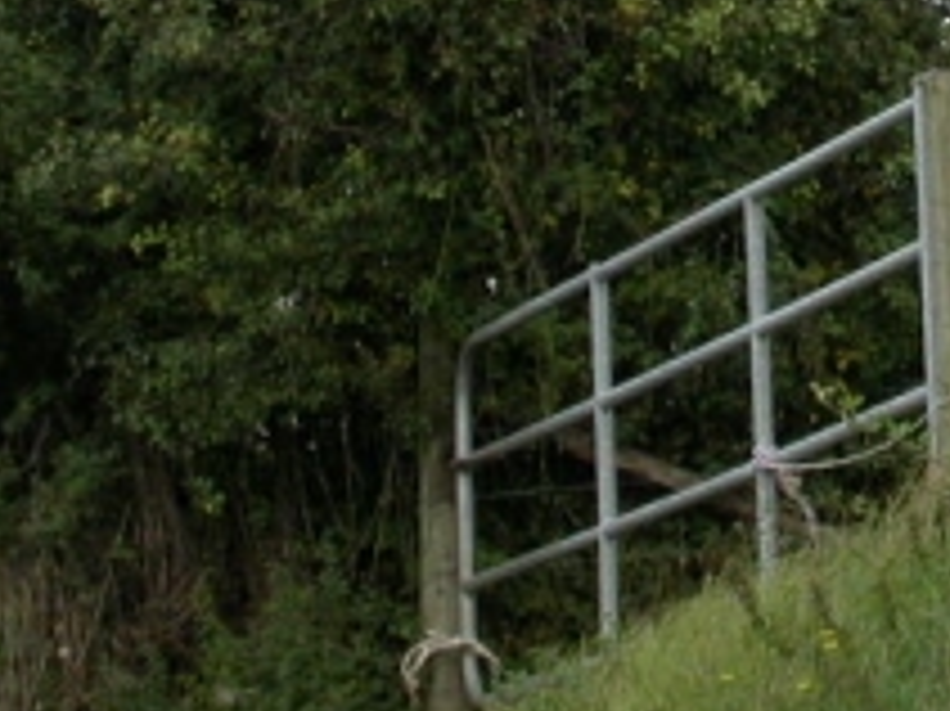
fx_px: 8695
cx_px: 1076
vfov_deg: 4.7
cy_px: -387
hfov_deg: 6.2
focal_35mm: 317
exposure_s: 1/322
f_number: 5
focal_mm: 20.4
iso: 100
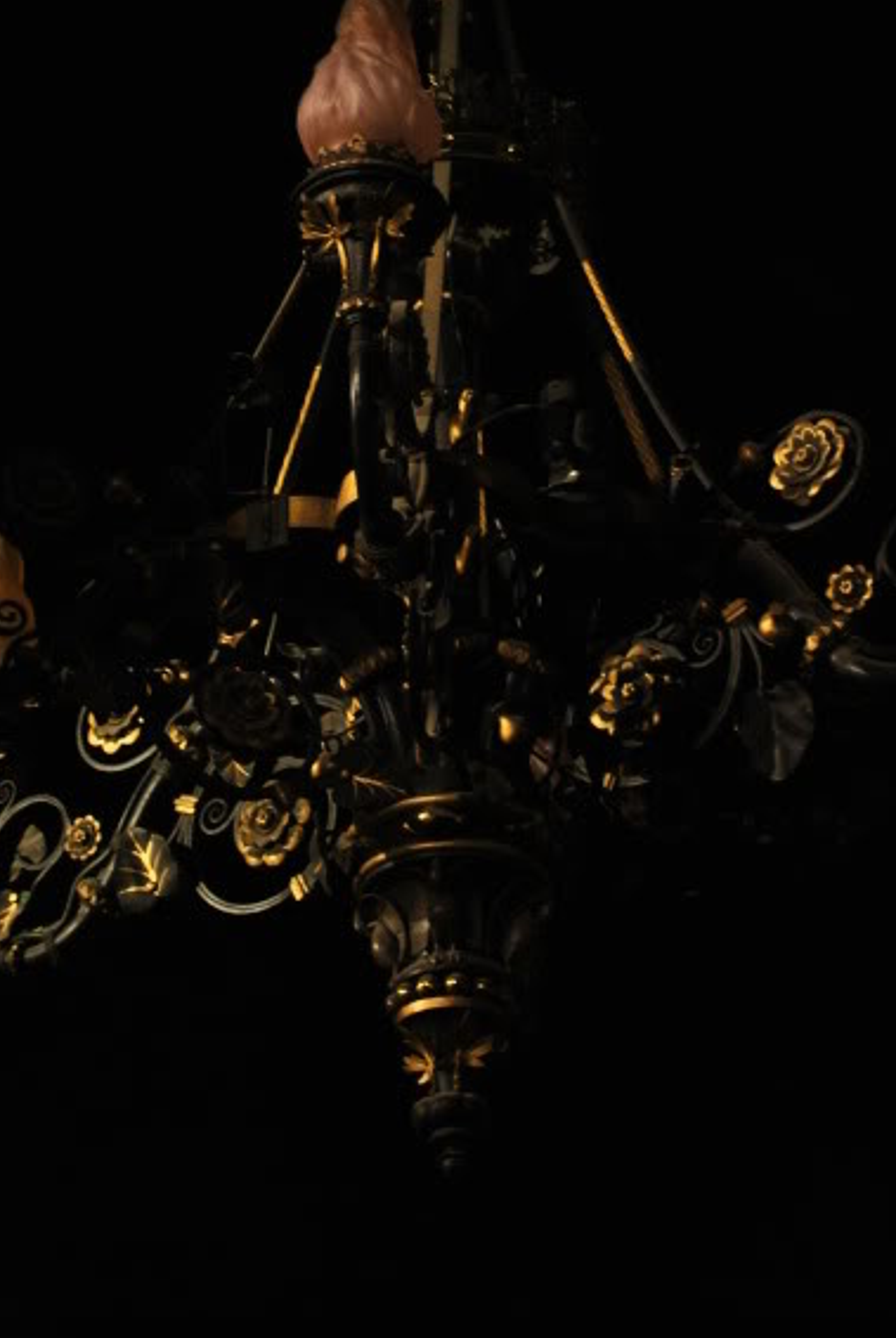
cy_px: 143
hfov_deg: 13.3
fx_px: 3833
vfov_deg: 19.5
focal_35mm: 103
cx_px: 431
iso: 100
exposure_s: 1/5
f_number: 5.3
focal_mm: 38
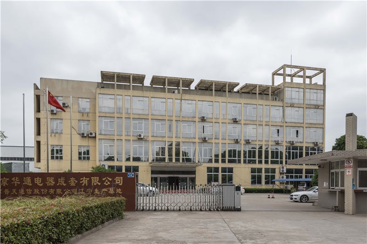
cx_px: 184
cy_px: 122
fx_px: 214
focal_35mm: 21
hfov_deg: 81.2
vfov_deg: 59.5
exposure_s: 1/2000
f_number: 8
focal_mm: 21
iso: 400
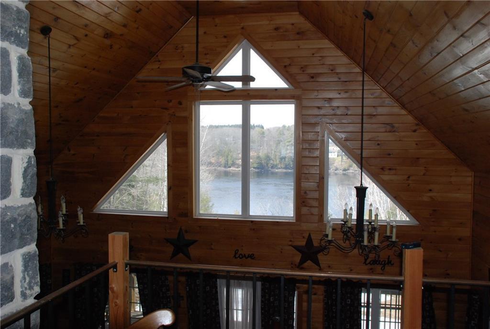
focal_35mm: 33
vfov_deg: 40.1
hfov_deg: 57.1
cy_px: 164
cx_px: 245
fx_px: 450
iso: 800
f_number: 10
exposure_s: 1/200
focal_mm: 22
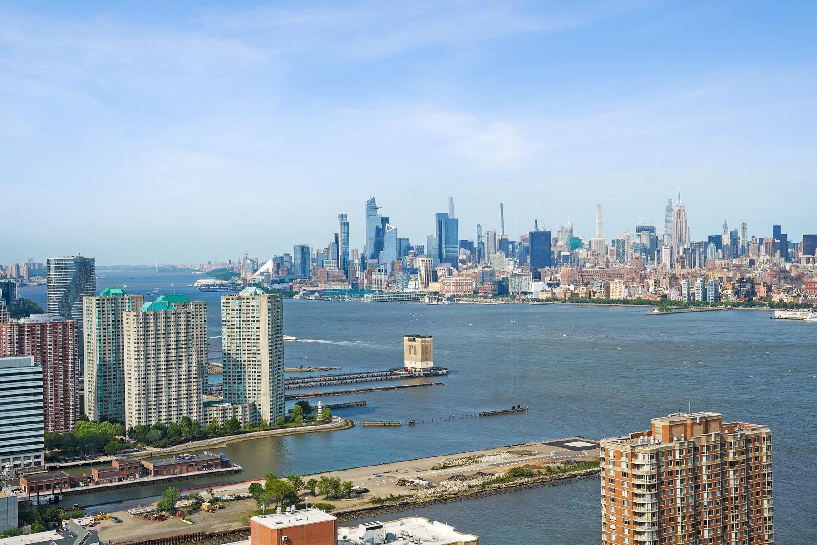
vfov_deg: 27.5
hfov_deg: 40.3
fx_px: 1112
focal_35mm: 49
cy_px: 272
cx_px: 408
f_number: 7.1
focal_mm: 33
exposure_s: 1/160
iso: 50
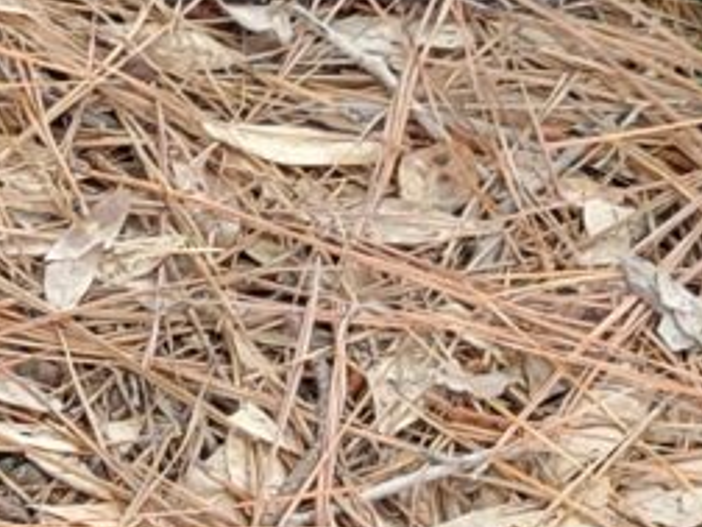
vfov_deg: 7.0
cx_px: -1309
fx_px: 4279
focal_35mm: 211
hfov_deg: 8.2
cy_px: 33
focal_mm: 5.4
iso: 125
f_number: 1.8
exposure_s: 1/120
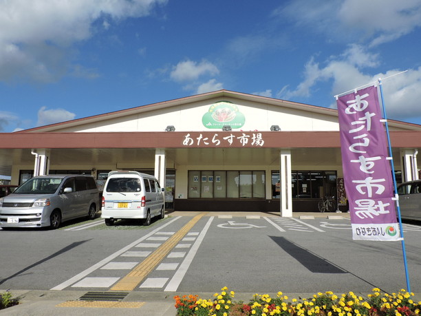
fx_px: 292
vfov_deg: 56.8
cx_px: 210
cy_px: 158
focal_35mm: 24
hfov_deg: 71.6
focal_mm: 4.3
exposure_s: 1/1250
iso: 100
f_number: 4.2
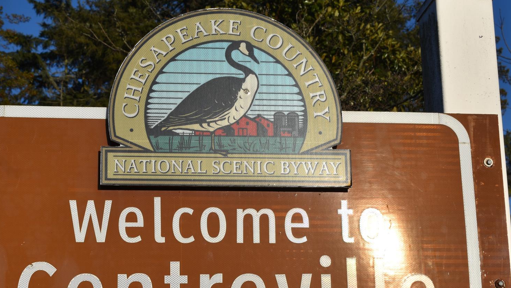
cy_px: 214
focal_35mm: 83
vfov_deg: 14.5
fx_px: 1125
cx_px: 190
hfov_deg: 25.5
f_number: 10
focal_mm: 38
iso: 100
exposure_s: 1/400
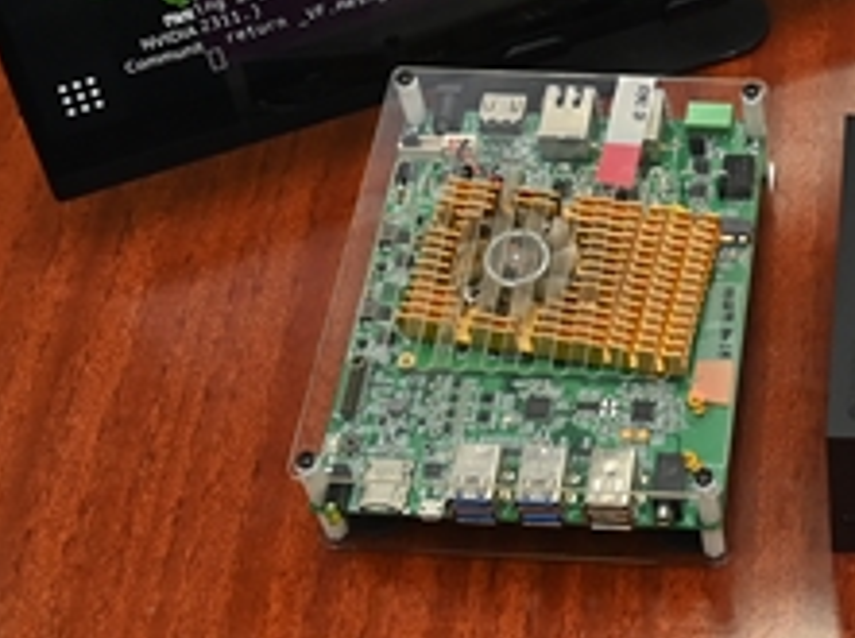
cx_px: 898
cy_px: -91
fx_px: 1997
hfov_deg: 23.0
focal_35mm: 81
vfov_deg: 17.5
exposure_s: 1/60
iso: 1250
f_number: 7.1
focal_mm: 21
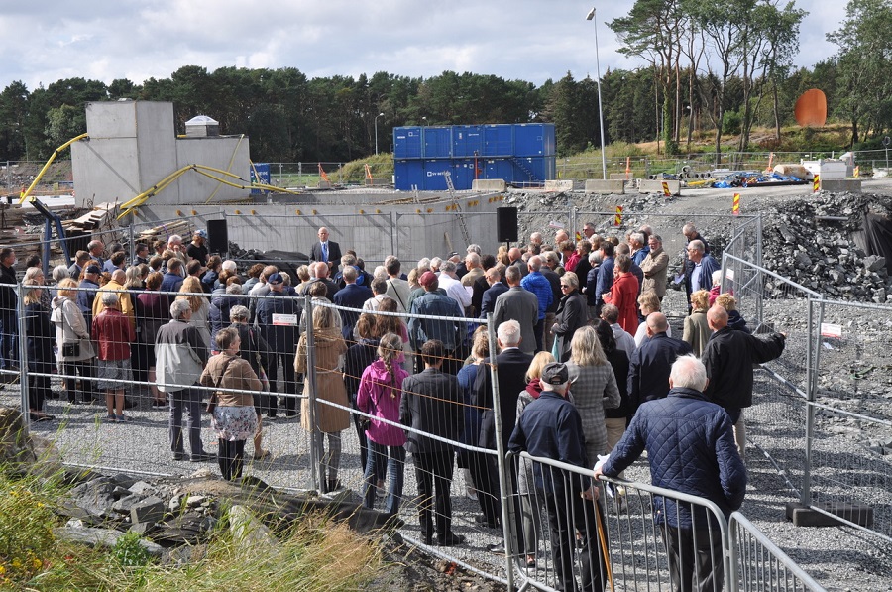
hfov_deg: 42.4
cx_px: 446
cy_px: 296
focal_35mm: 46
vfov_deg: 28.8
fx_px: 1150
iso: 200
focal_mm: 31
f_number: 8
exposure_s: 1/250
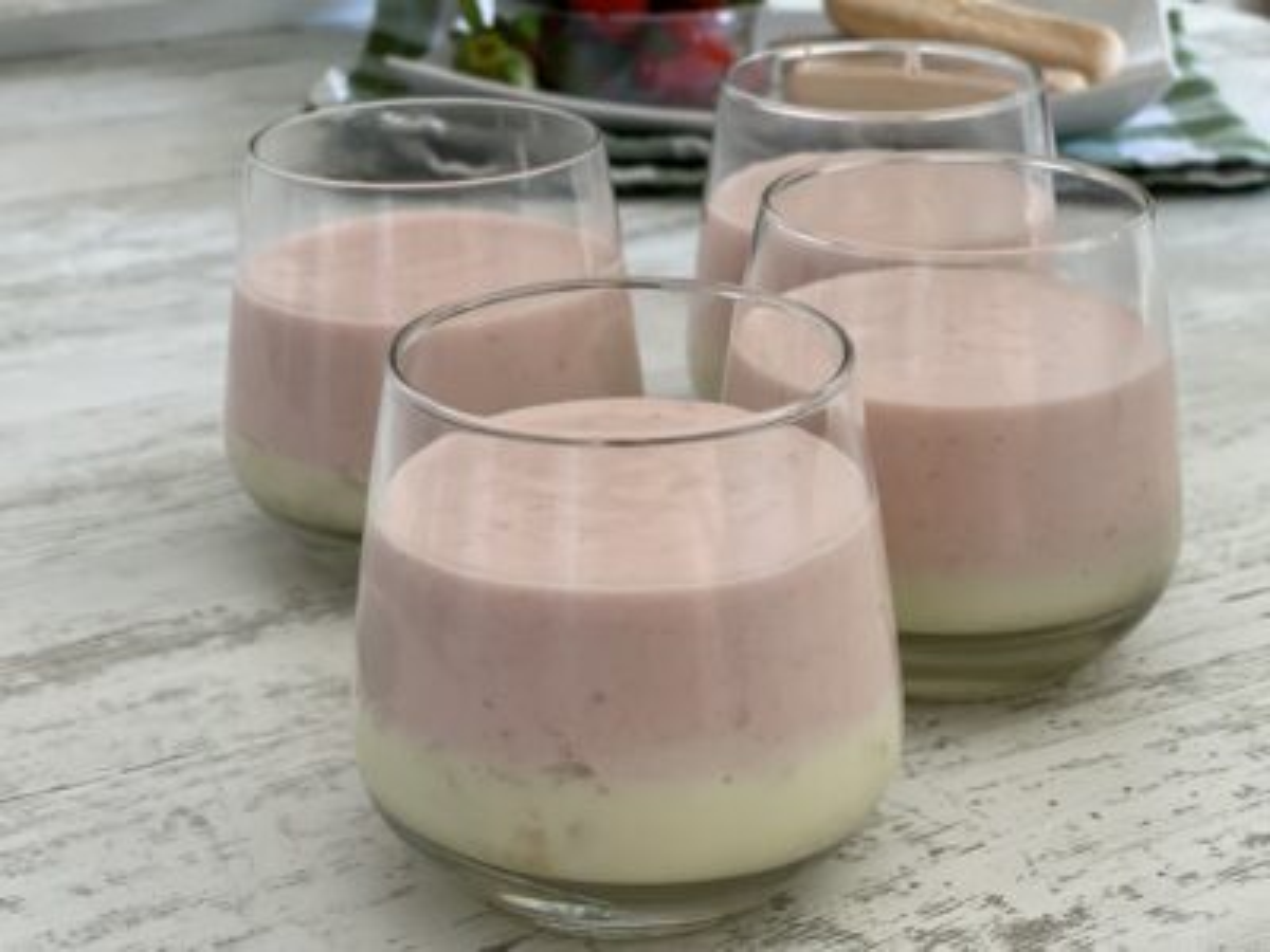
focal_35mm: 64
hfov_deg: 30.3
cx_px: 635
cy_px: 476
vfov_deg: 22.9
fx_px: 2348
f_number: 2.2
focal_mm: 7.5
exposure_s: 1/86
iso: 250
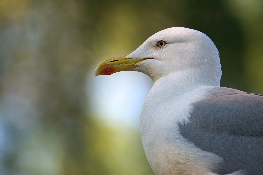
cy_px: 88
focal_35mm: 900
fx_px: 6576
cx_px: 132
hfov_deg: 2.3
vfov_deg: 1.5
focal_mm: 600
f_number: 6.3
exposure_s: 1/1600
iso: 1600
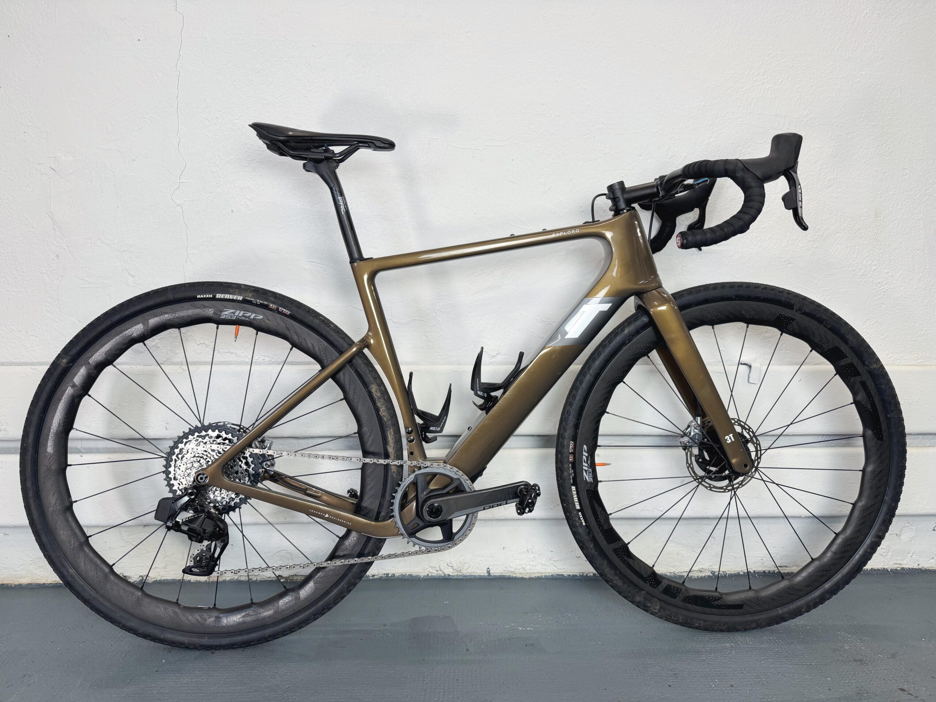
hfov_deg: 71.6
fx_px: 649
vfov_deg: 56.8
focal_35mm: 24
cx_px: 468
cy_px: 351
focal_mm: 6.76
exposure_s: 1/100
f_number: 1.78
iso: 125
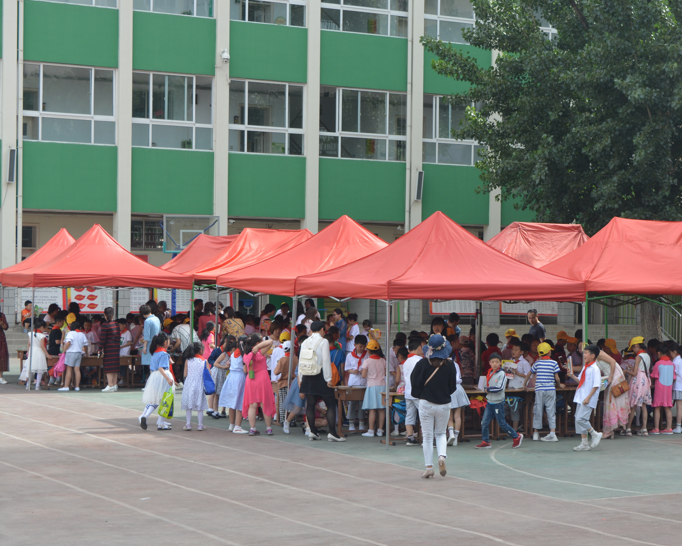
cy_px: 330
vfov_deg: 18.3
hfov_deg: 22.4
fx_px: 1691
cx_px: 577
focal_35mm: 84
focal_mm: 35
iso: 200
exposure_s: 1/250
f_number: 8
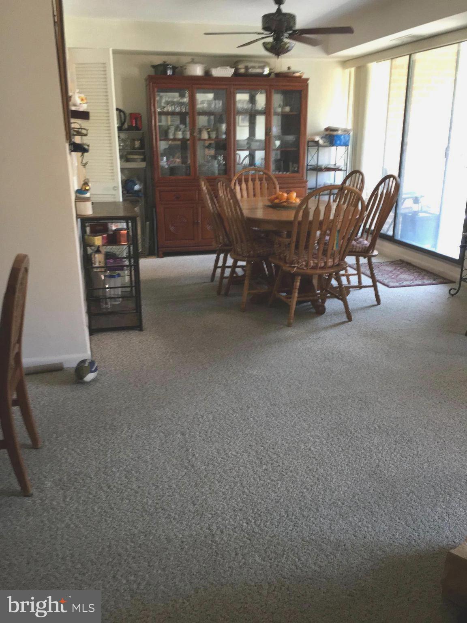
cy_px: 312
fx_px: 522
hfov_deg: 48.2
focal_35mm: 29
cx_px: 234
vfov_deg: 61.7
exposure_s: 1/30
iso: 80
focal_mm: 4.15
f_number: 2.2
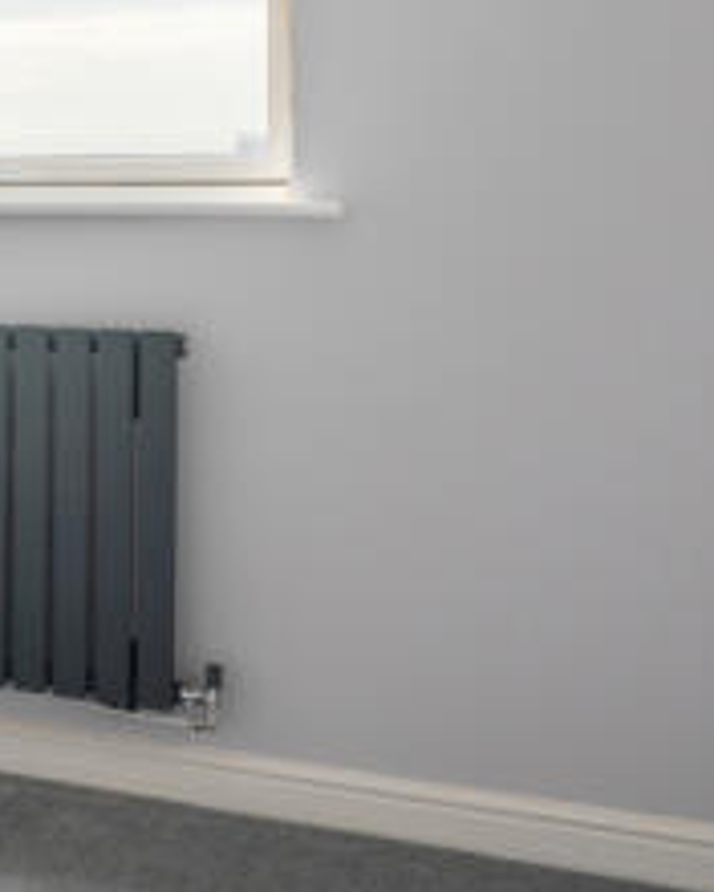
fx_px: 1849
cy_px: 213
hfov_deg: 18.9
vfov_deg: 26.7
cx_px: -402
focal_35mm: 70
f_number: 11
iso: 250
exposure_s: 1/50
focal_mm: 16
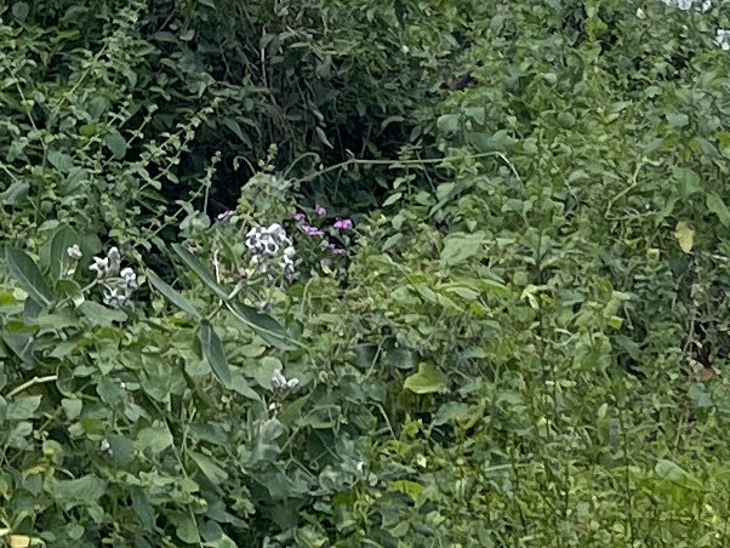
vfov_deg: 7.5
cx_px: -76
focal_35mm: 174
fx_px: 3671
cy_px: -1109
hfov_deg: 11.2
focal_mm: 5.1
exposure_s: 1/2387
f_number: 1.6
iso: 50
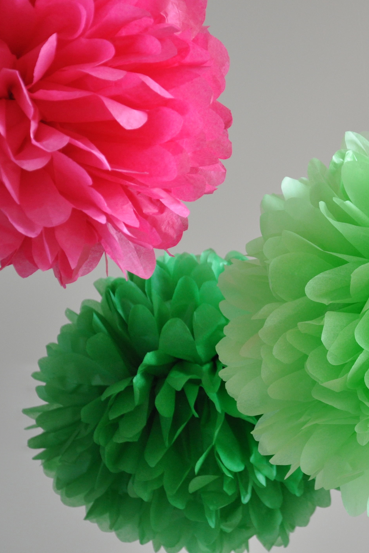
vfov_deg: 10.1
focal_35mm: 204
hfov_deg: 6.7
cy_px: 276
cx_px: 335
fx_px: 3135
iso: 800
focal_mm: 90
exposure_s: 1/60
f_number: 5.6
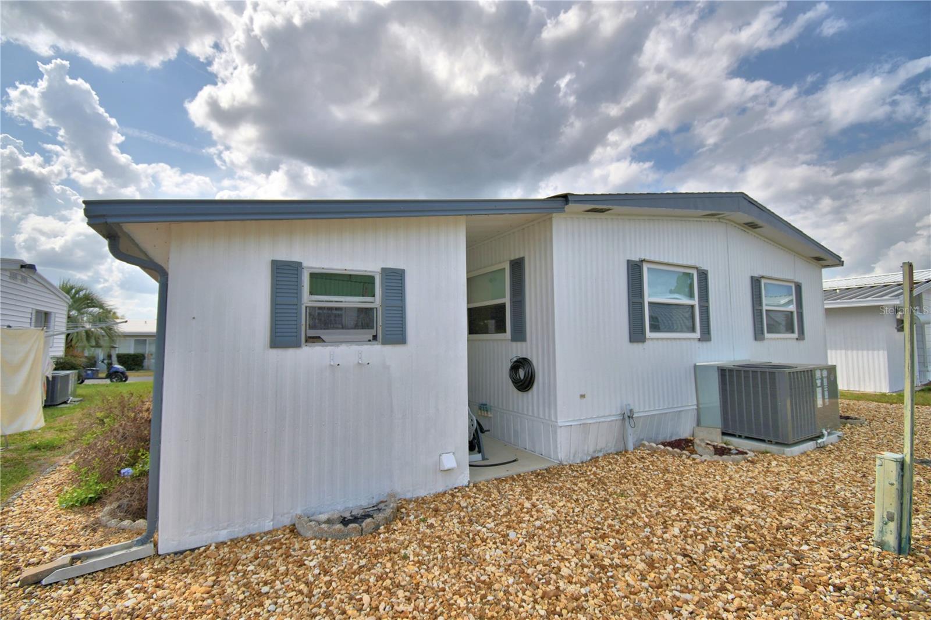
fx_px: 388
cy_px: 310
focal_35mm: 15
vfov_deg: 77.3
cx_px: 466
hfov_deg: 100.4
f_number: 4.5
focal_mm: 10
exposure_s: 1/1600
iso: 100
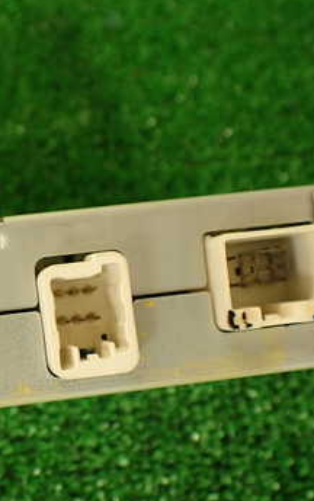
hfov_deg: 21.0
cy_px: 311
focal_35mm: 59
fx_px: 807
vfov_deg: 34.4
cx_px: -31
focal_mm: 5.79
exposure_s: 1/50
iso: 200
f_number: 2.4
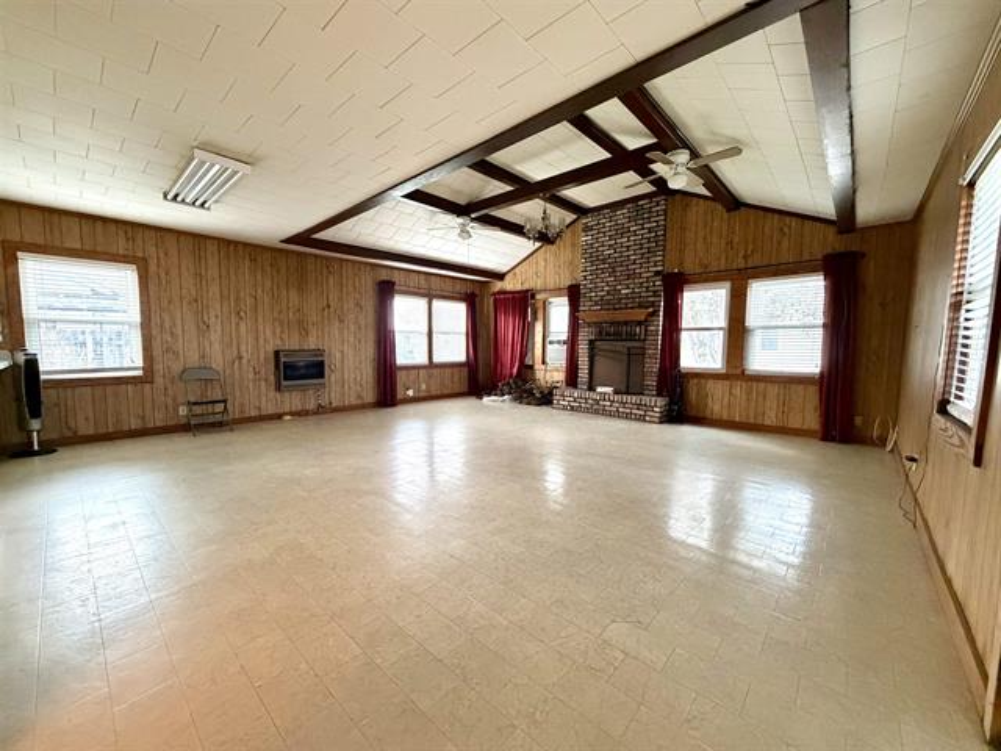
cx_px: 500
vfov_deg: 85.7
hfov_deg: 102.1
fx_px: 405
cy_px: 376
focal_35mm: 14
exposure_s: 1/60
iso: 640
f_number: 2.2
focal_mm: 2.22
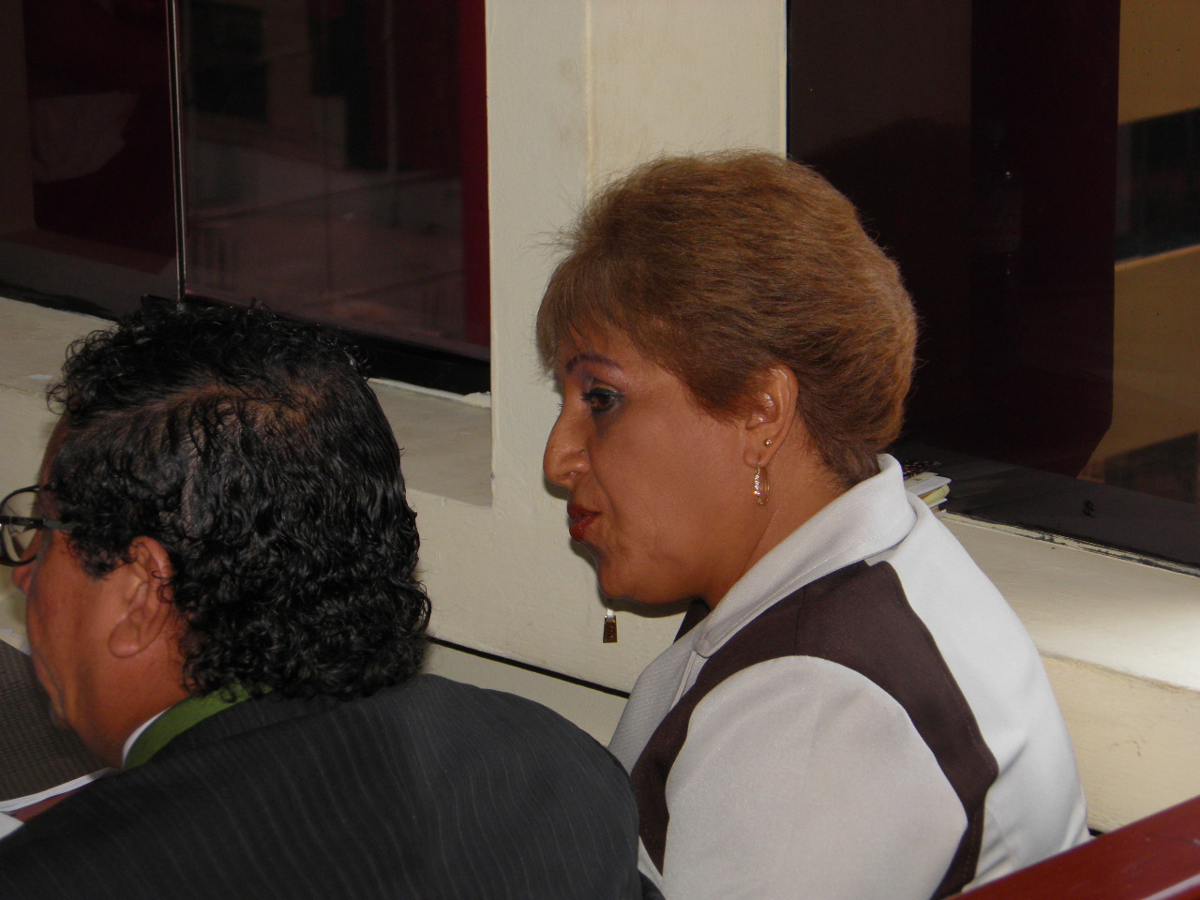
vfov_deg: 11.8
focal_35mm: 126
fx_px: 4368
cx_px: 600
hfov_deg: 15.6
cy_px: 450
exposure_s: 1/125
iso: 100
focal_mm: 22.6
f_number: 4
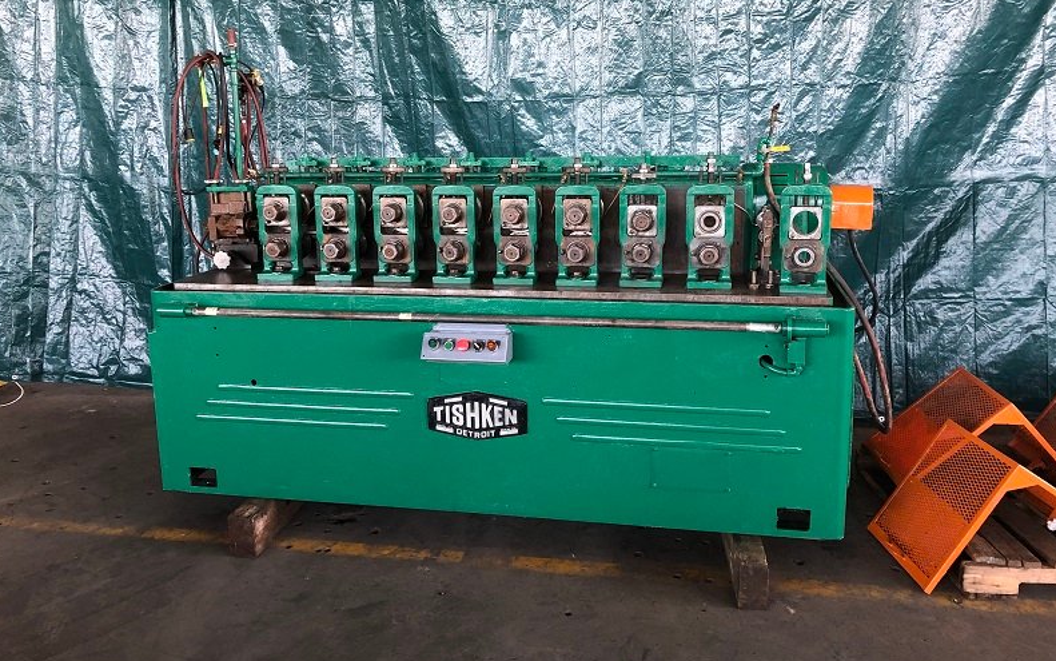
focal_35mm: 30
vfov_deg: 41.8
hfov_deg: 62.9
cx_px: 526
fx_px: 864
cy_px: 286
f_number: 1.8
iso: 40
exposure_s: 1/15
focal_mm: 3.99
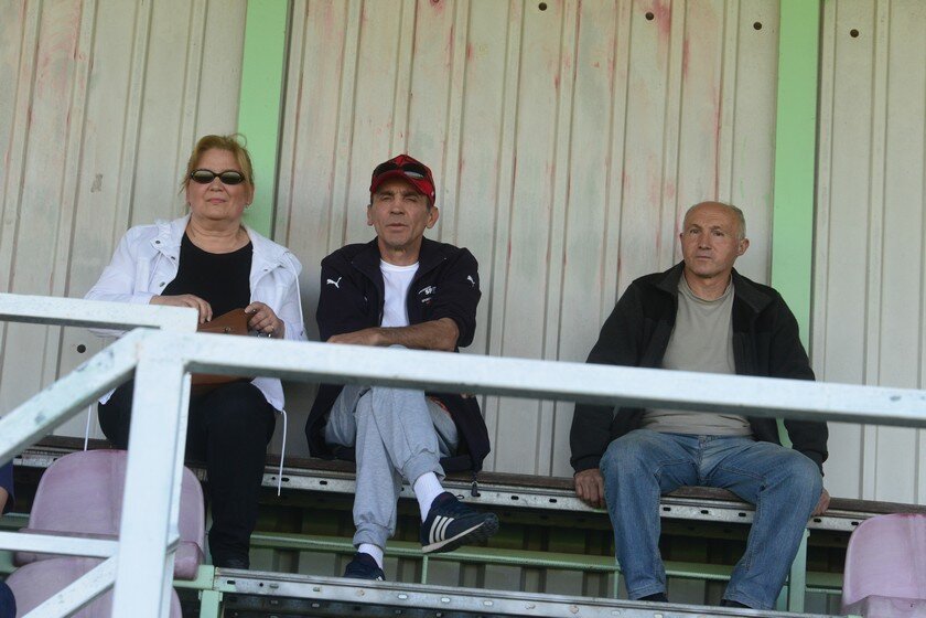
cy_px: 309
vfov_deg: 12.2
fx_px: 2881
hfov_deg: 18.3
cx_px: 463
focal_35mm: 112
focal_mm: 112
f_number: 9
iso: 2000
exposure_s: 1/320
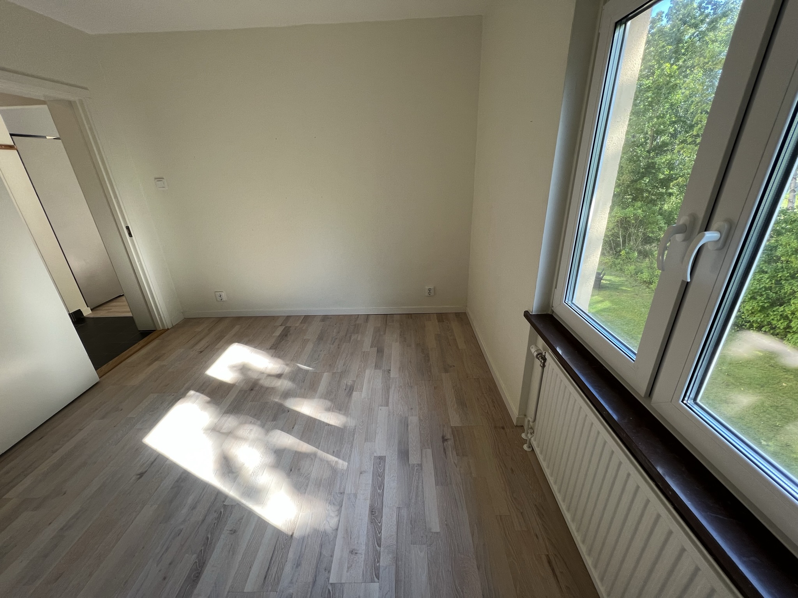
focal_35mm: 13
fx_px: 300
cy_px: 299
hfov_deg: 106.2
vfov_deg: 89.9
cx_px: 399
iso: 64
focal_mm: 1.57
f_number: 1.8
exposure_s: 1/99
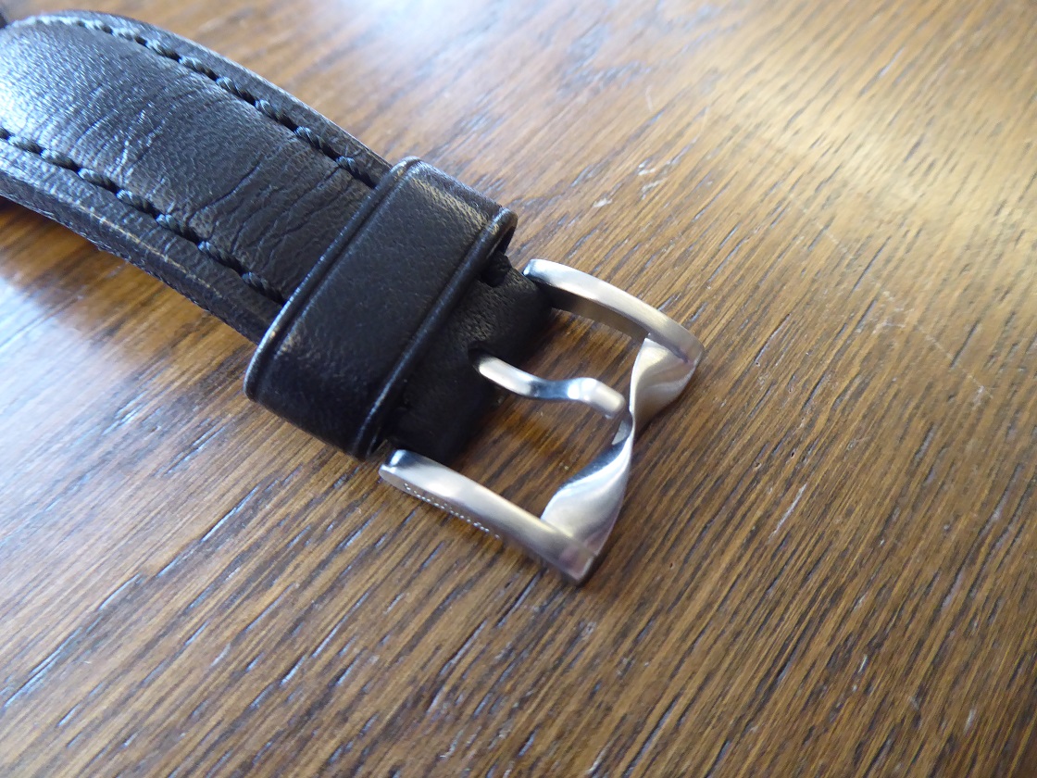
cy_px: 389
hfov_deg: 69.4
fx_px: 749
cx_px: 518
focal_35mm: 25
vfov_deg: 54.9
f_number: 3.3
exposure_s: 1/30
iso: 400
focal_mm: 4.3
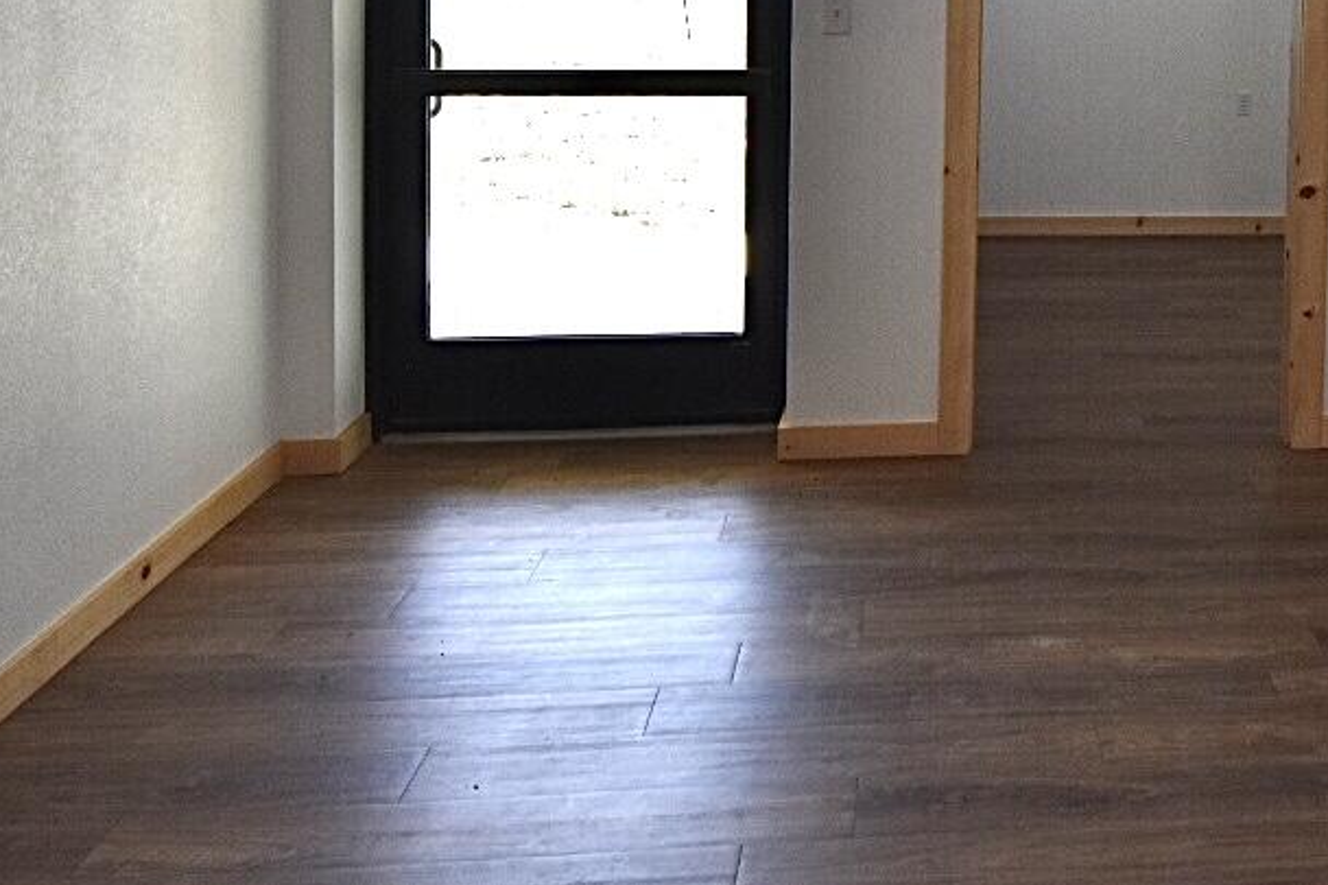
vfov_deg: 31.0
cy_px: 0
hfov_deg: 45.4
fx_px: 1475
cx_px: 1105
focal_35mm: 40
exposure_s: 1/125
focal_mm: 10
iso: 400
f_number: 5.6
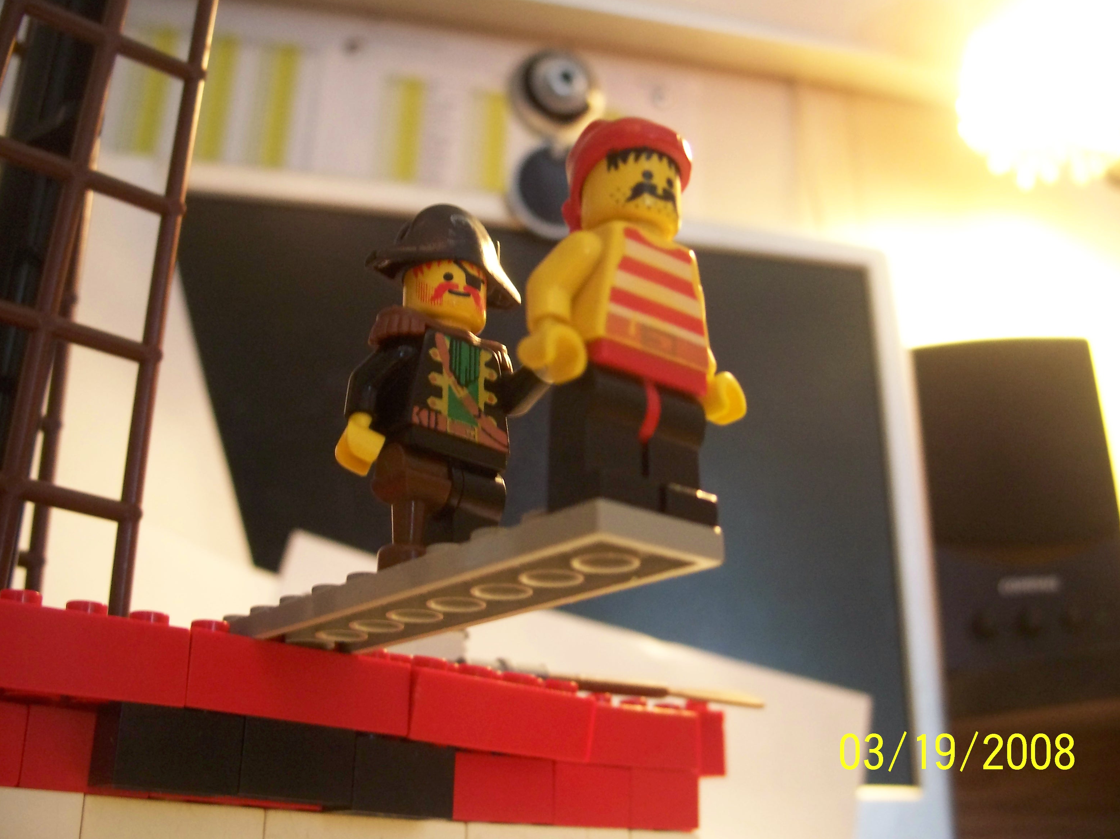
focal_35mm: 39
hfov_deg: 47.9
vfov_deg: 36.8
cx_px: 549
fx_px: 1262
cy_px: 422
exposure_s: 1/20
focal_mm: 7.8
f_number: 2.8
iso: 400
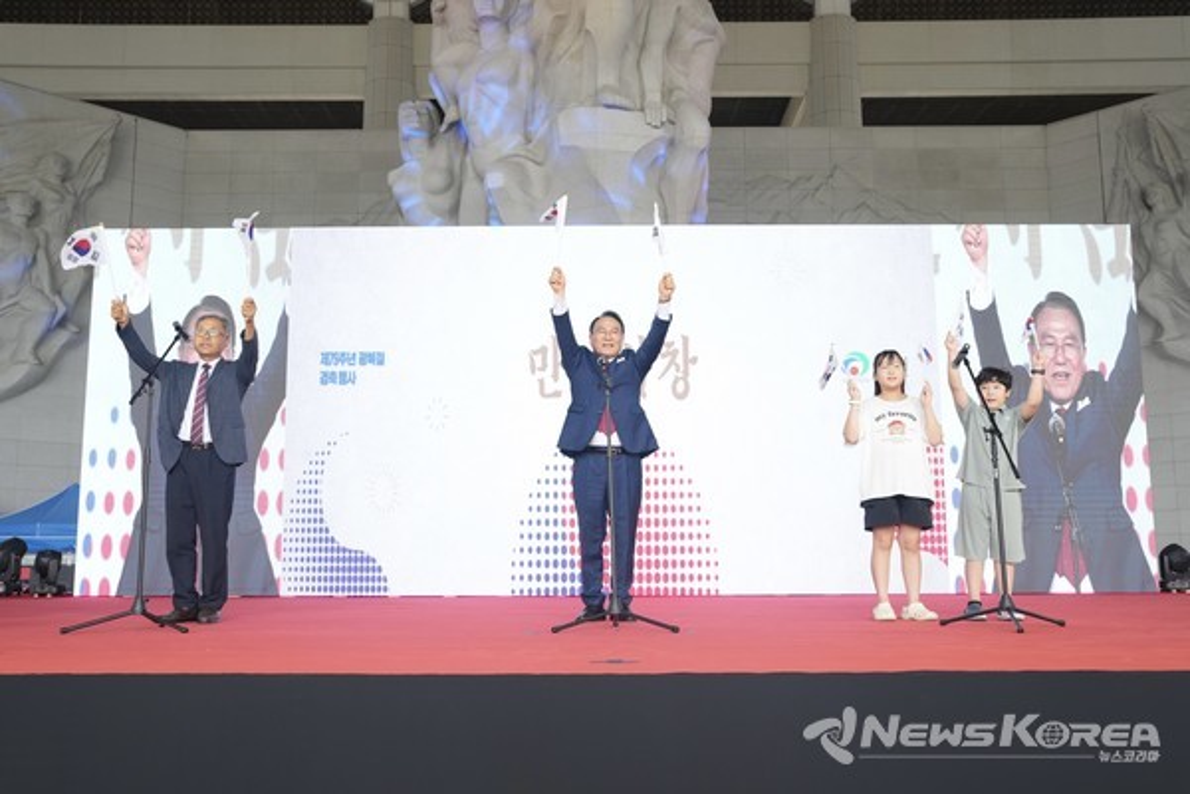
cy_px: 397
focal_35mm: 32
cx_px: 595
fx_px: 1058
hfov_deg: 58.7
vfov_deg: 41.1
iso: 500
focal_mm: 32
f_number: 4
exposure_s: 1/640
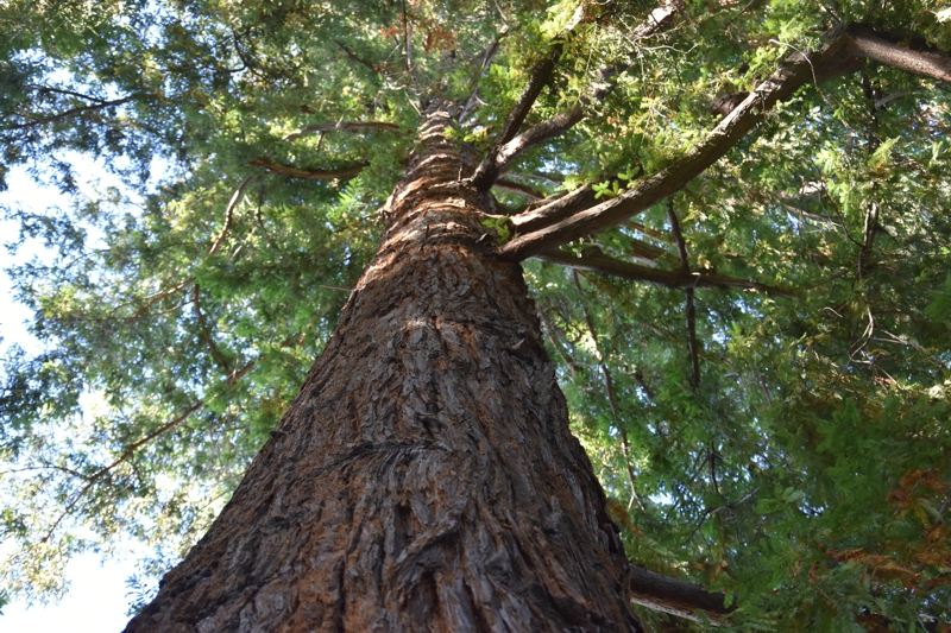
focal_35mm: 60
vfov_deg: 22.6
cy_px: 316
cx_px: 476
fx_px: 1585
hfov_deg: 33.4
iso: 800
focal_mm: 40
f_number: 5.6
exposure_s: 1/125
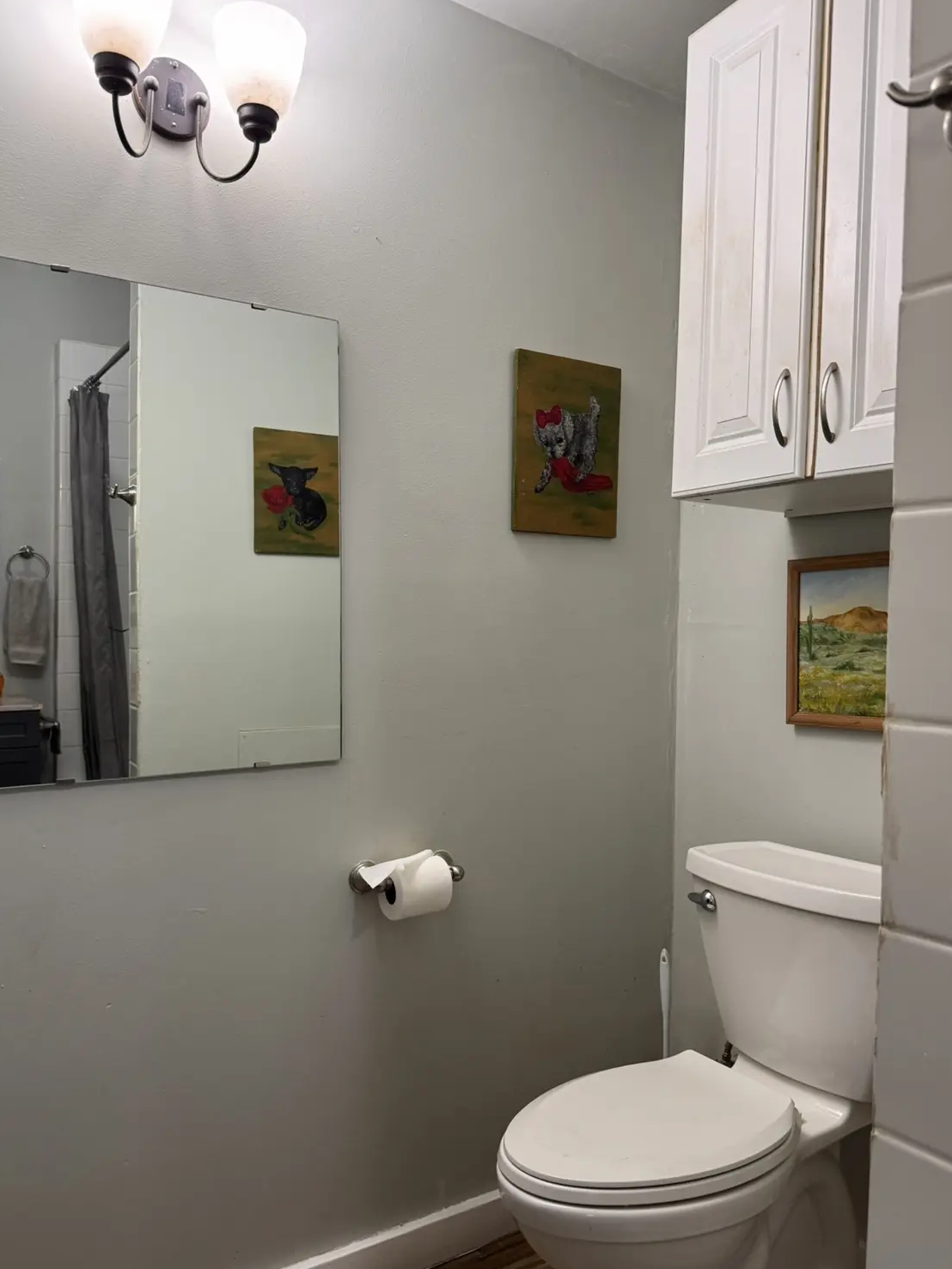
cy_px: 656
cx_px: 503
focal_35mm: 26
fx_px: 953
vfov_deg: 67.3
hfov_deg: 53.0
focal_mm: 6.76
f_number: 1.78
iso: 200
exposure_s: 1/118
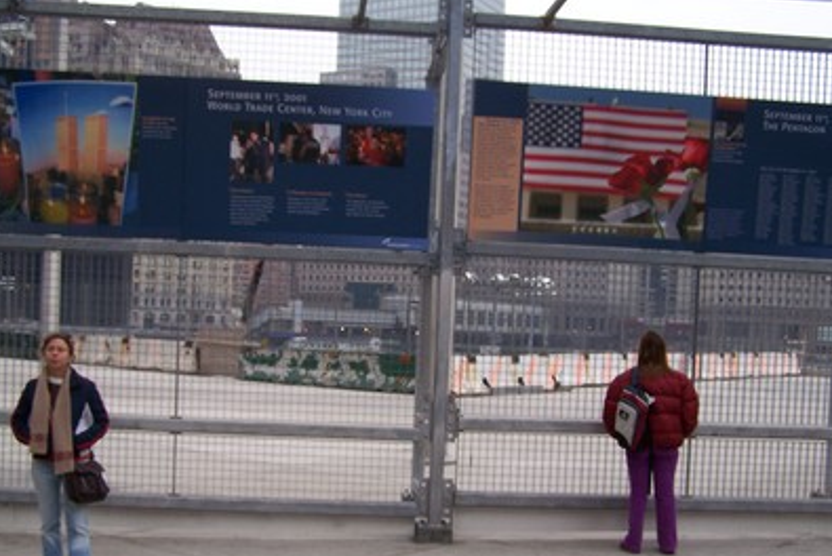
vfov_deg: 29.8
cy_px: 337
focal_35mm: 45
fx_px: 1041
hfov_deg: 43.6
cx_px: 398
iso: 80
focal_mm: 6.3
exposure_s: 1/400
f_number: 2.8
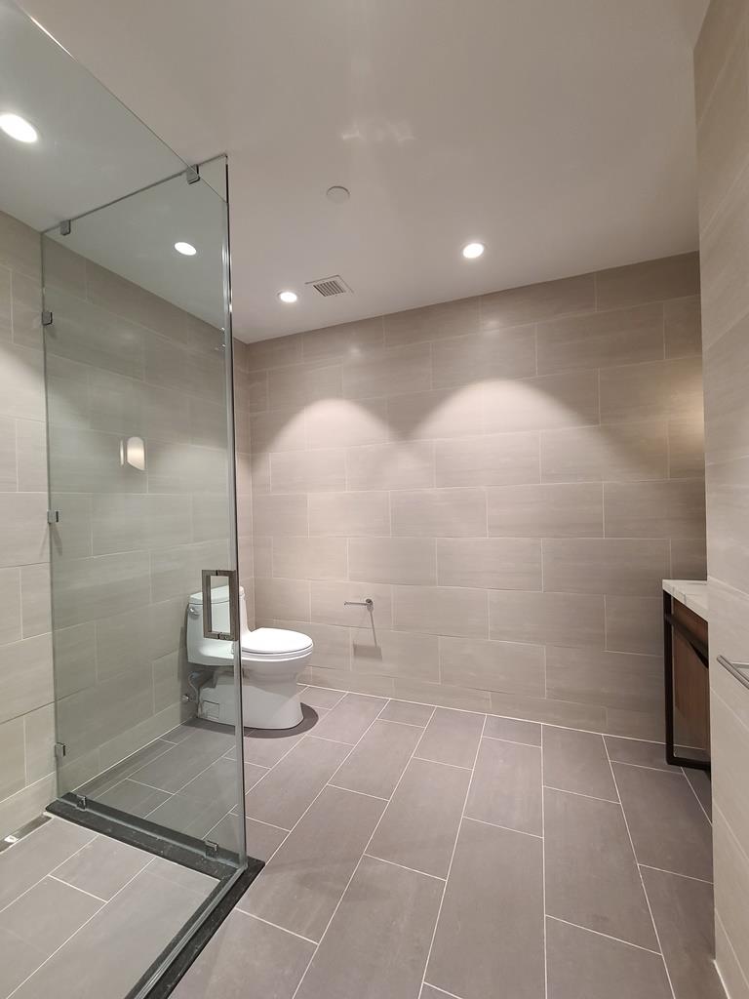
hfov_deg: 89.9
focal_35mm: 13
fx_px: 375
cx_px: 374
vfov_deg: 106.2
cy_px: 500
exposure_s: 1/59
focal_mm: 2.2
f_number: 2.2
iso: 250
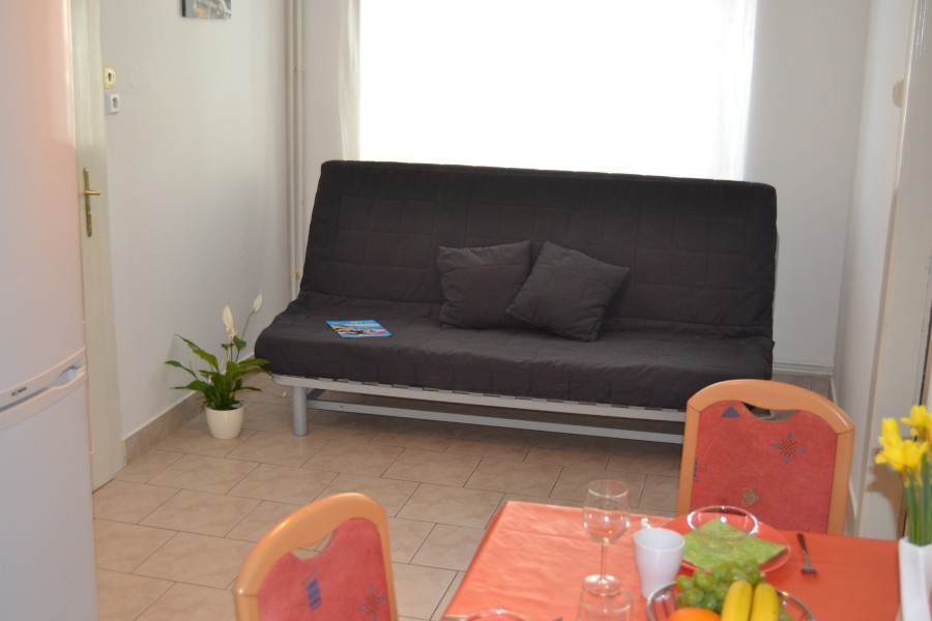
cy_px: 310
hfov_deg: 46.4
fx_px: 1087
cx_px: 466
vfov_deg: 31.9
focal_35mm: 42
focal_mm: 28
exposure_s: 1/60
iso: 720
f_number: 4
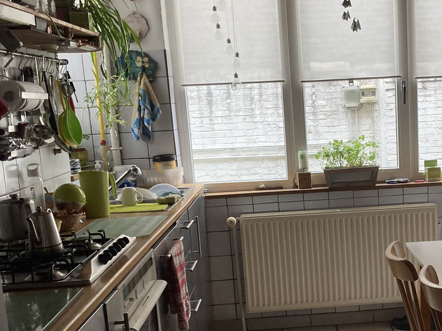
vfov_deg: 24.9
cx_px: 354
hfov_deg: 32.3
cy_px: 250
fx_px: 741
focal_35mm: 58
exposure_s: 1/70
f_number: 1.8
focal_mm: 3.99
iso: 80
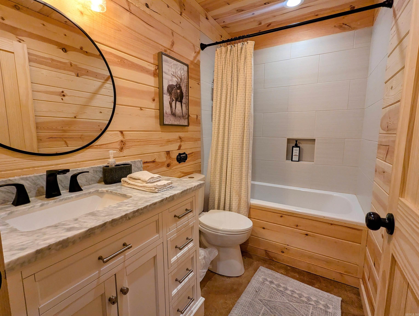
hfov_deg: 94.4
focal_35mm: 16
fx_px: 194
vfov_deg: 78.2
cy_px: 158
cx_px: 210
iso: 187
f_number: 2.2
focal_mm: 2.35
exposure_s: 1/120
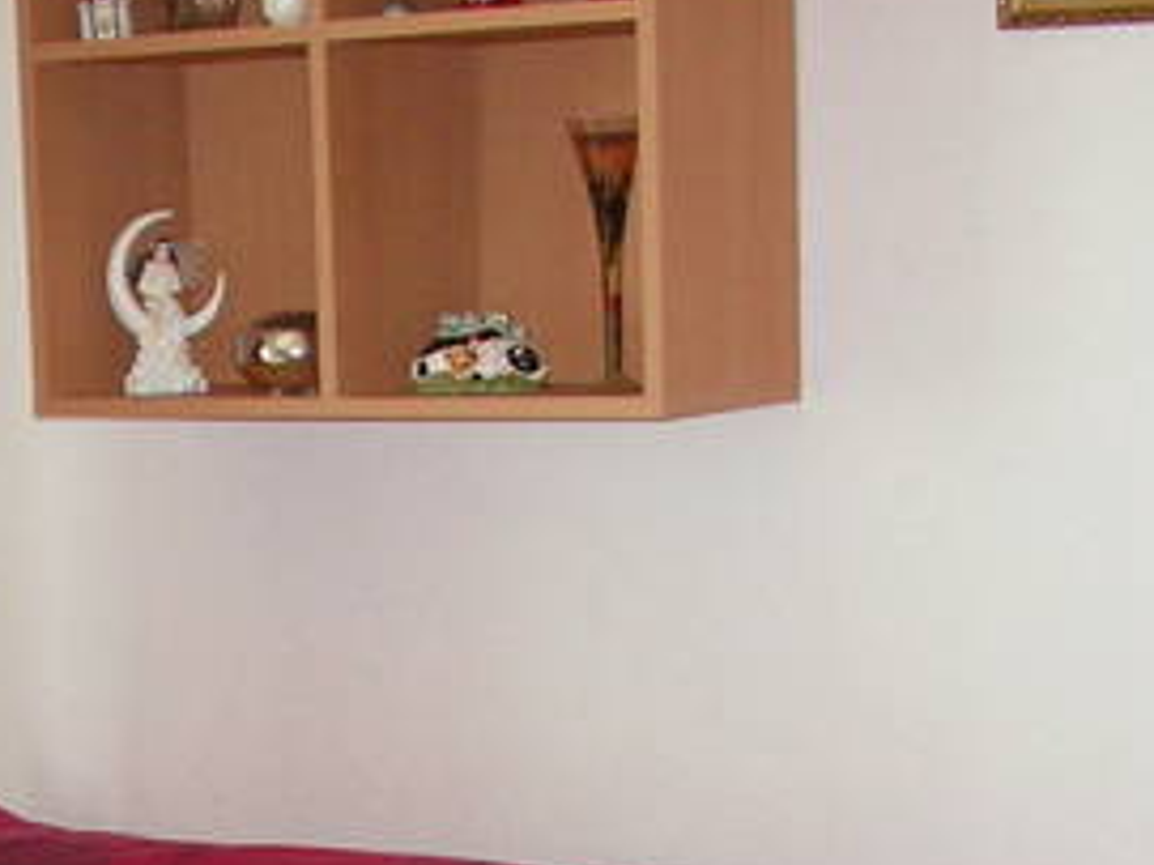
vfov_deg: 13.7
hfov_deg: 18.4
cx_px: 89
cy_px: 1061
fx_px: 3499
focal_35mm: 105
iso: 200
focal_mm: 6
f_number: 3.2
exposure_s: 1/40
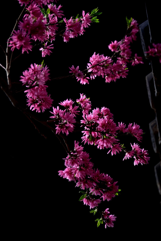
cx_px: 80
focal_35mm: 135
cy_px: 120
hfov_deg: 10.2
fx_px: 905
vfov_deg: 15.2
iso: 320
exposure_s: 1/2000
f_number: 5.6
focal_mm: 135
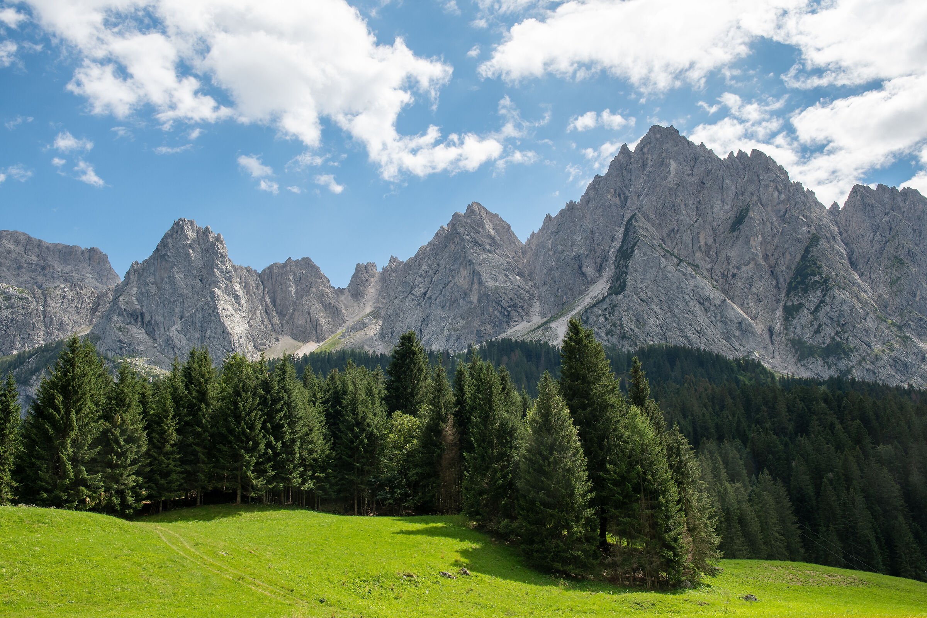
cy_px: 309
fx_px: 850
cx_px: 464
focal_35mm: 33
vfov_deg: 40.0
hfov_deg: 57.2
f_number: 8
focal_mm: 22
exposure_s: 1/250
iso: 100
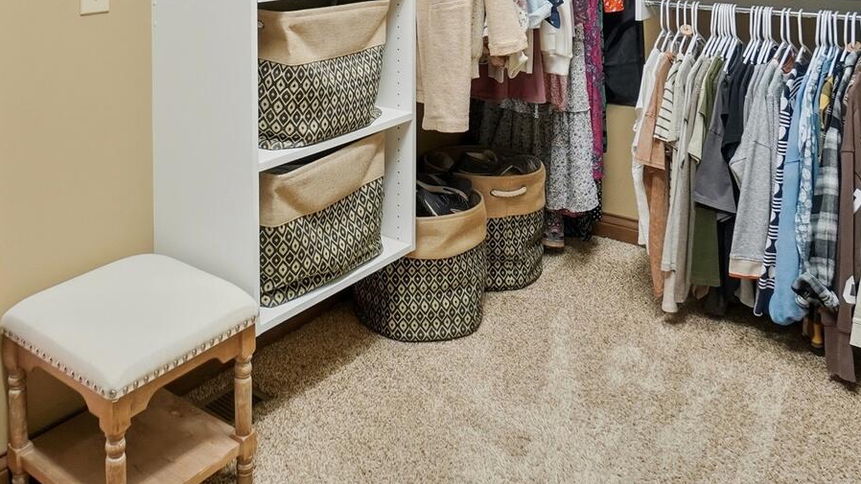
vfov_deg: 29.4
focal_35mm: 35
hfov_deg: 56.2
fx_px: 799
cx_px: 342
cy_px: -87
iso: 100
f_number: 4
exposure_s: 1/400
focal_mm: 10
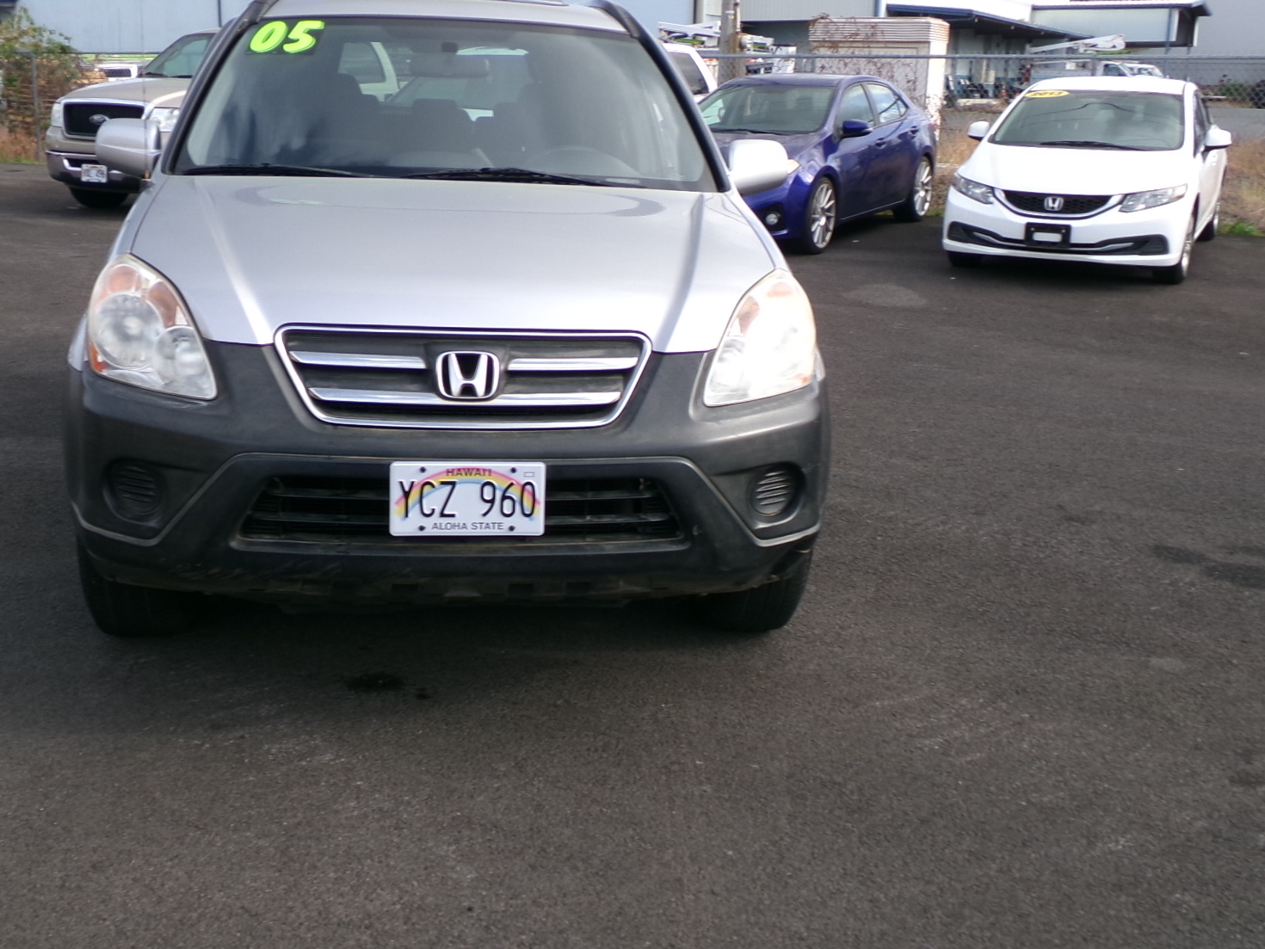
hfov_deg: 47.8
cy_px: 466
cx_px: 565
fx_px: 1425
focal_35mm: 39
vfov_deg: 36.8
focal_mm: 5
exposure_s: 1/45
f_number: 11.31
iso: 100
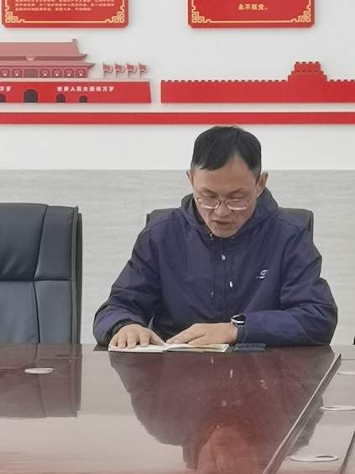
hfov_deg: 9.3
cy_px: 237
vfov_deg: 12.4
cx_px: 178
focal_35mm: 159
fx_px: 2174
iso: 125
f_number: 1.9
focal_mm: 6.71
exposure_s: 1/100
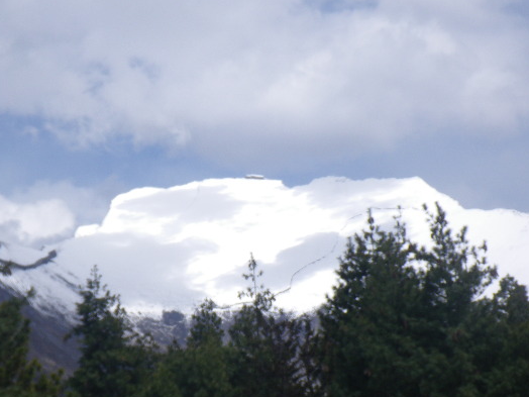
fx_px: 1543
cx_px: 229
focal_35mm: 101
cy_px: 273
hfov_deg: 19.4
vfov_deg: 14.6
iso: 50
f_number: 5.5
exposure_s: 1/500
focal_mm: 11.1
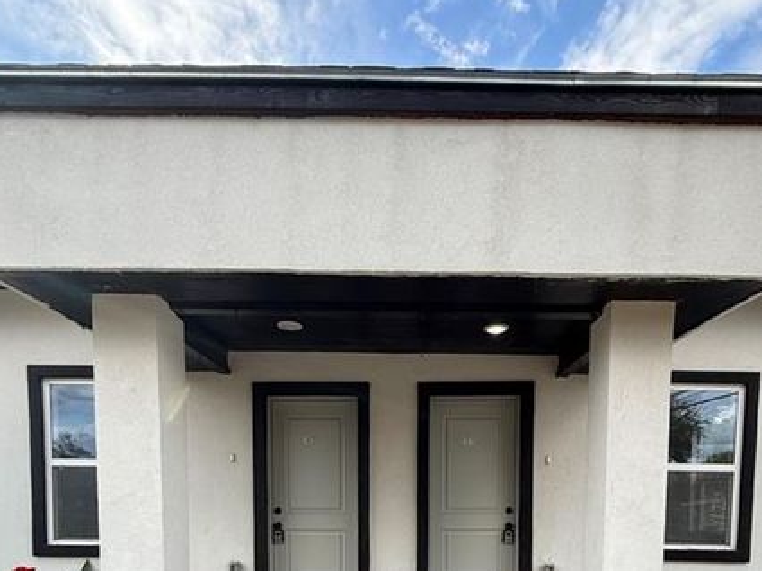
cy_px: 534
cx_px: 404
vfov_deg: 52.2
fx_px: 484
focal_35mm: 22
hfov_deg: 76.3
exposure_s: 1/319
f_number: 2.2
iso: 50
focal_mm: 2.22
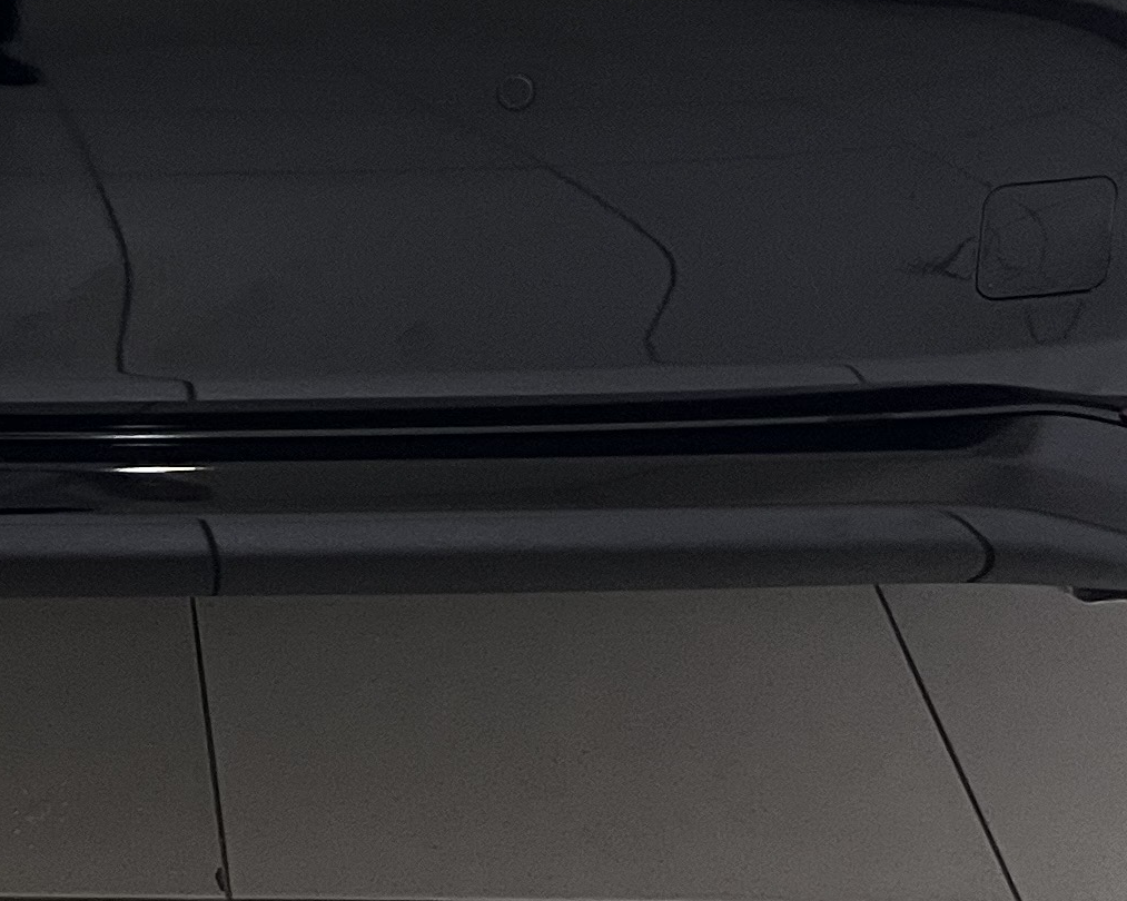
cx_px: -66
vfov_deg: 13.6
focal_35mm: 101
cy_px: -720
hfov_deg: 18.4
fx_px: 3368
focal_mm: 5.1
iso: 200
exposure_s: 1/60
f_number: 1.6
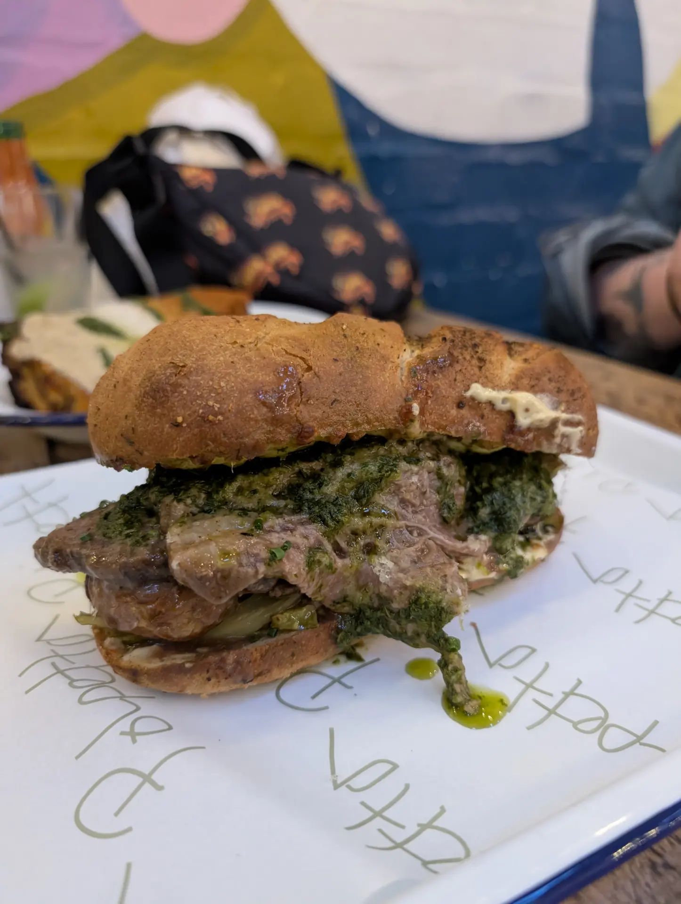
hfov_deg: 56.9
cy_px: 452
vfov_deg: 71.5
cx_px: 340
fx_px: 628
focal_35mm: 24
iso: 1835
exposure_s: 1/110
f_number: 1.68
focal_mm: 6.9
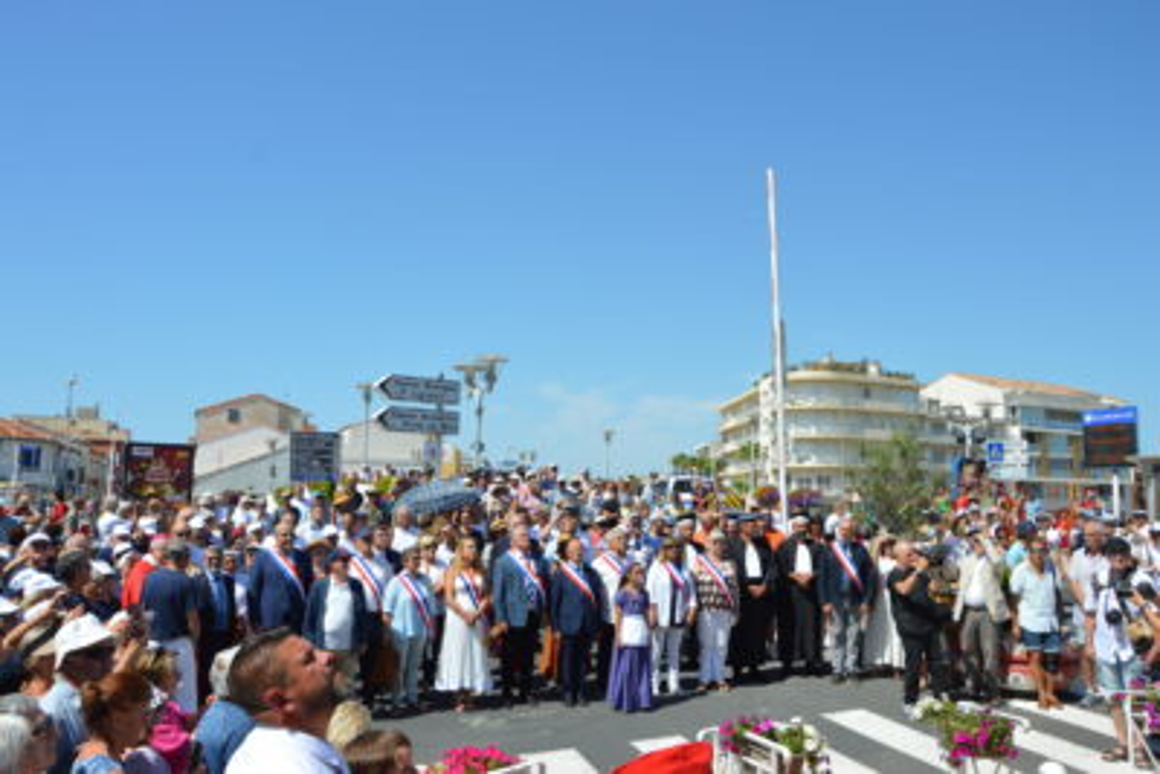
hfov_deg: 67.4
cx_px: 580
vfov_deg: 48.0
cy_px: 387
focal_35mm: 27
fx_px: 870
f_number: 9
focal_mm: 18
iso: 100
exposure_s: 1/320
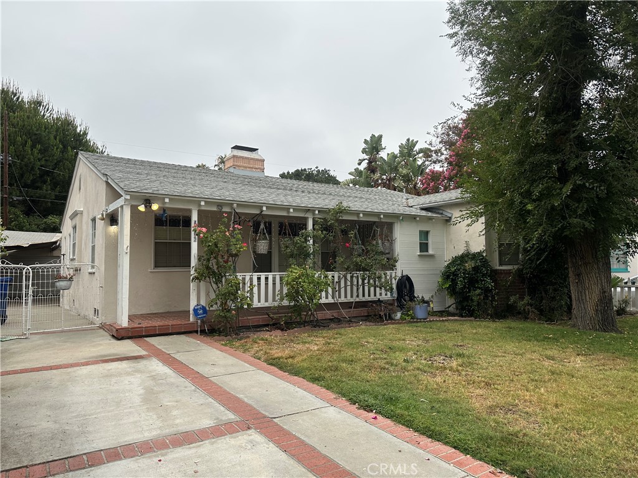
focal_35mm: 24
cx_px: 319
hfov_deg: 71.6
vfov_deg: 56.8
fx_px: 442
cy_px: 239
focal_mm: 6.86
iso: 80
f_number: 1.78
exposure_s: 1/791
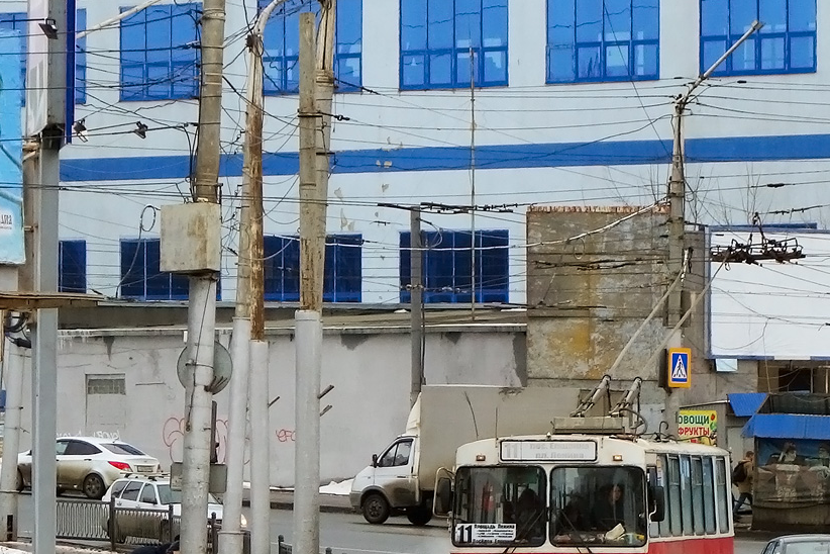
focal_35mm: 146
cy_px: 370
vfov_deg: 9.4
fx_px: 3366
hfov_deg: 14.0
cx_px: 507
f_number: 4.9
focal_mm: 37.1
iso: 250
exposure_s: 1/500
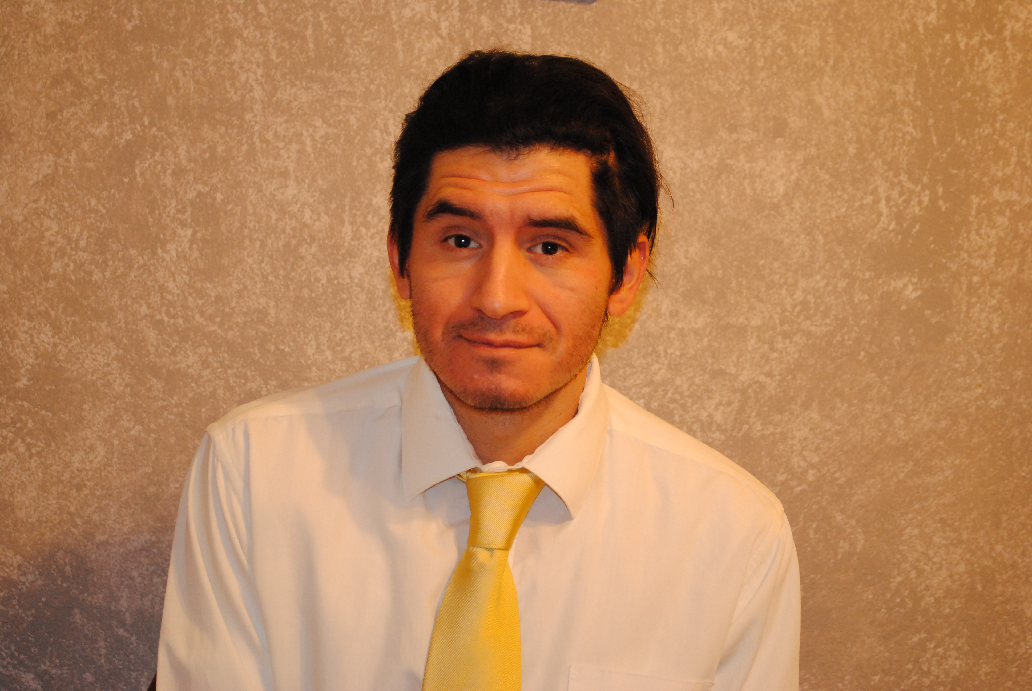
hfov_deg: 29.8
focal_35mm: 68
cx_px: 516
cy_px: 346
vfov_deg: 20.2
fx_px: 1937
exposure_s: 1/10
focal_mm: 45
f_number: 5.3
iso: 800
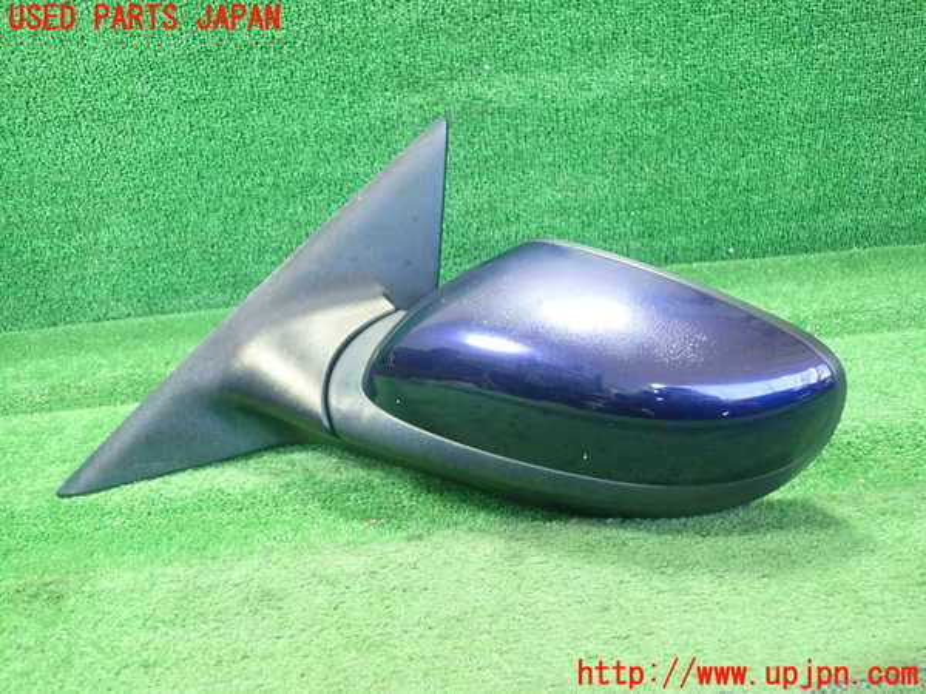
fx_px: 803
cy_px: 347
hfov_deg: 60.0
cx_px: 463
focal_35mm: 30
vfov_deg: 46.8
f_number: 2.3
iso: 800
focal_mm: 5.5
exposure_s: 1/100
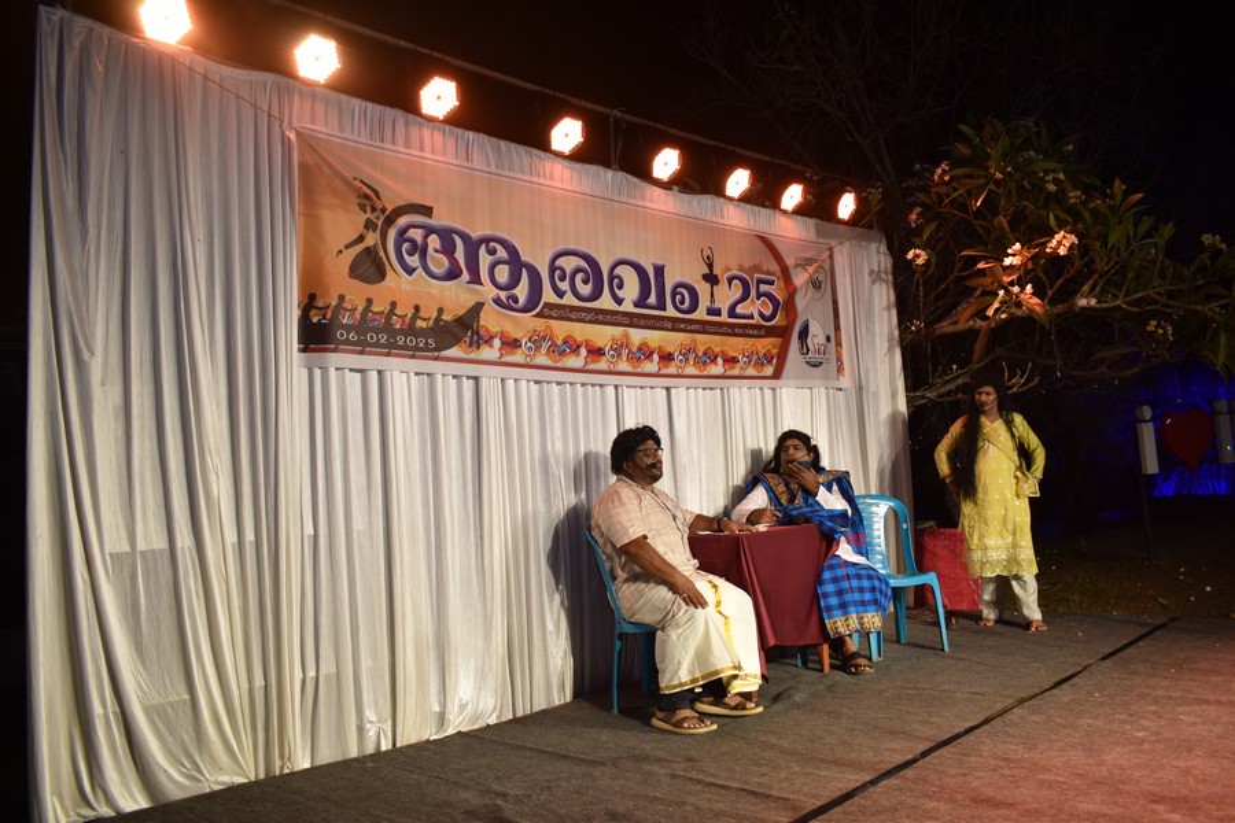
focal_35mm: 27
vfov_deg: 47.9
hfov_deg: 67.4
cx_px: 618
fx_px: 926
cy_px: 412
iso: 320
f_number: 3.5
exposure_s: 1/30
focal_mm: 18
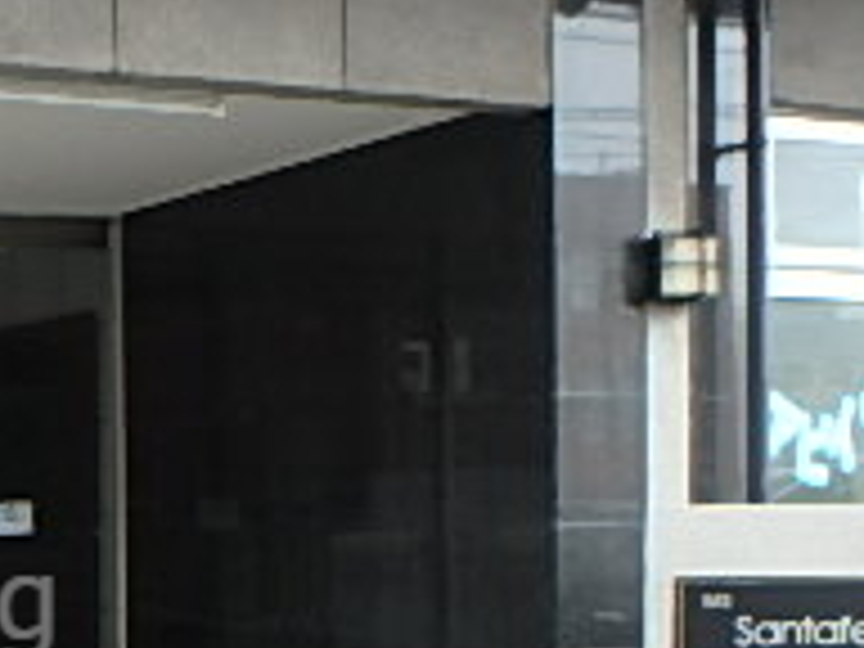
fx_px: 1747
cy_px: 608
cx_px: -230
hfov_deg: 24.6
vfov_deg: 20.5
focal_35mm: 70
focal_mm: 3.7
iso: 200
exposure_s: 1/50
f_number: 3.5
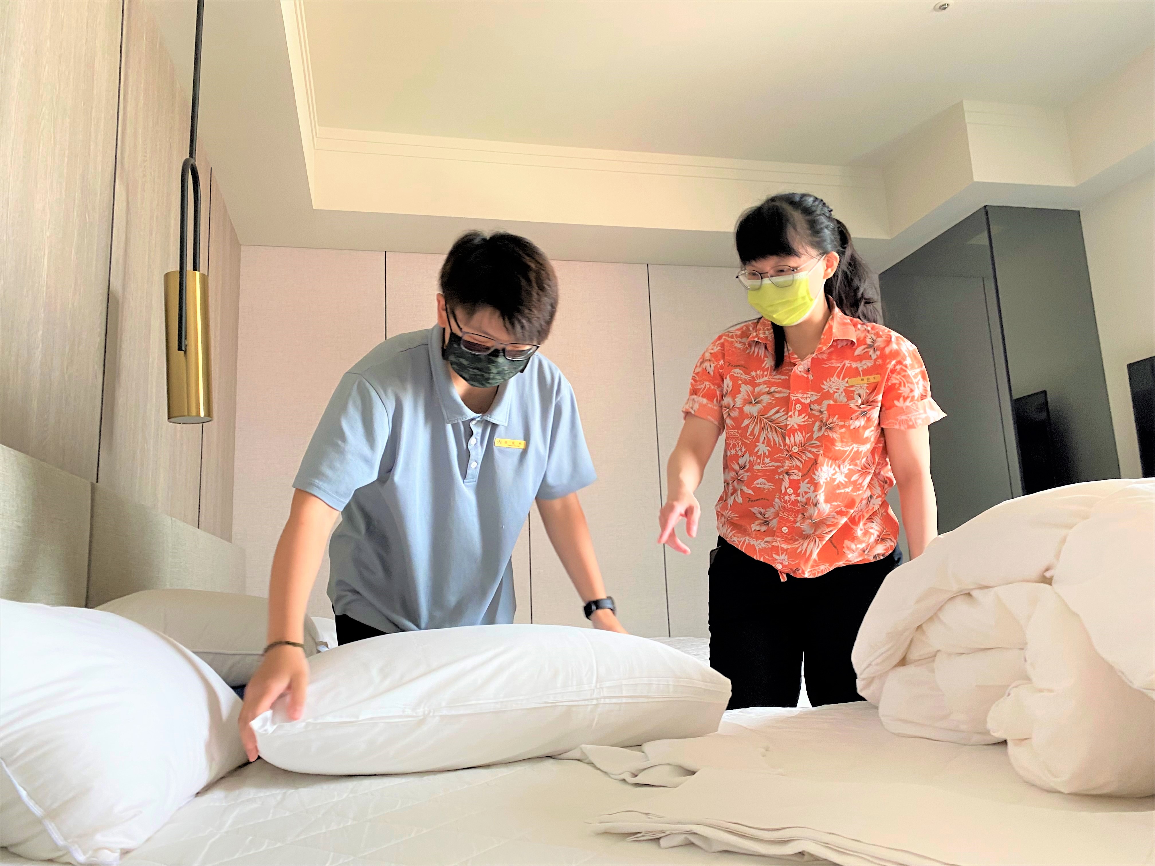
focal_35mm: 26
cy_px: 433
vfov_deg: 53.1
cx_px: 578
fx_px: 868
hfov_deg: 67.3
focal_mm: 4.25
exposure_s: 1/60
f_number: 1.8
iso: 125
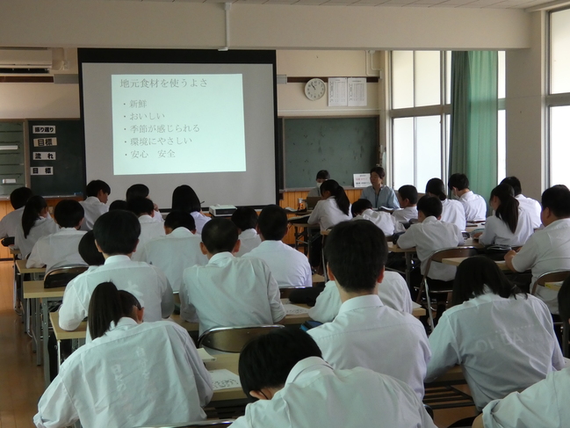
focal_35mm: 63
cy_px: 214
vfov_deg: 23.3
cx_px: 285
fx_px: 1038
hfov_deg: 30.7
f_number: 4.2
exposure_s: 1/80
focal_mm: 11.3
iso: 640
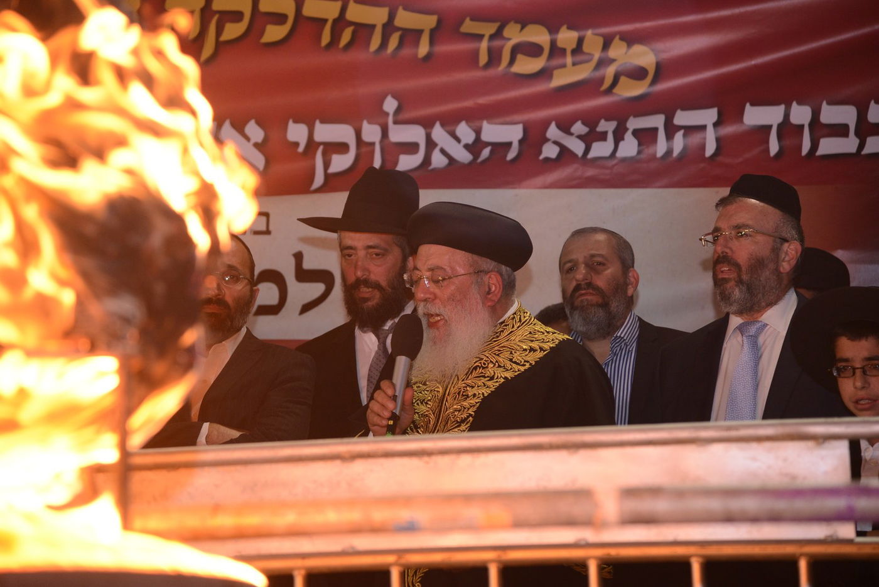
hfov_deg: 17.1
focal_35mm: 120
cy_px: 294
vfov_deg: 11.4
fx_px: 2930
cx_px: 440
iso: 1250
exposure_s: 1/160
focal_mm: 120
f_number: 4.5
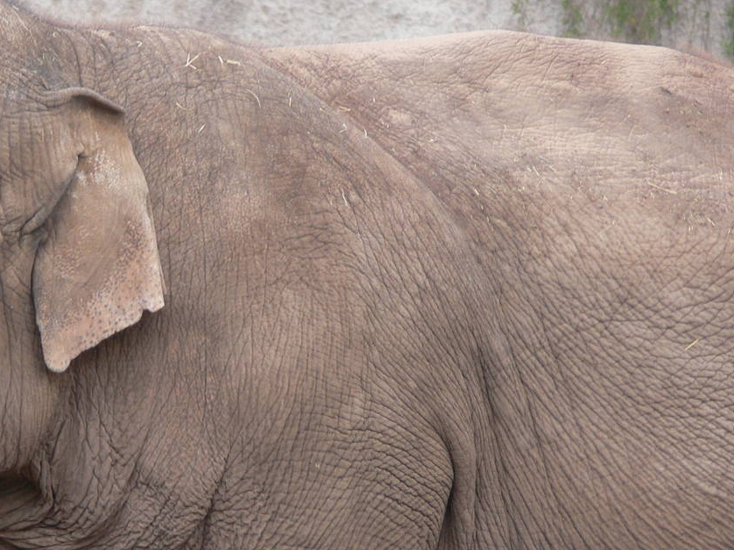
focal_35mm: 739
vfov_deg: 2.0
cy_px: 332
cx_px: 95
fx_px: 15665
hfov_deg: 2.7
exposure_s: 1/125
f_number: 4.5
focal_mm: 81.8
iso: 80
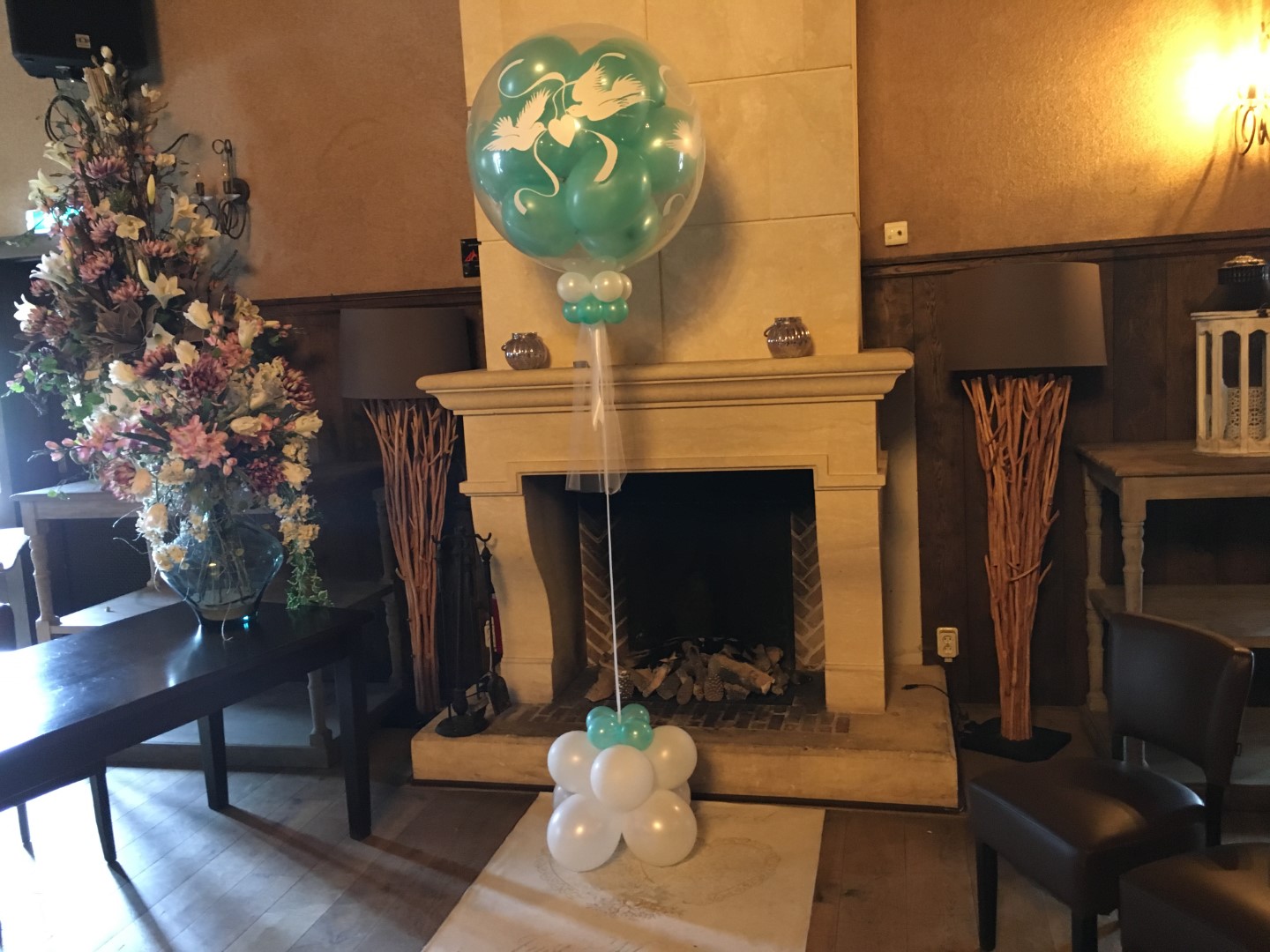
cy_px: 476
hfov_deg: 61.7
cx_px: 635
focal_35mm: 29
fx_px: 1064
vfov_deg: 48.2
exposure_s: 1/17
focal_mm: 4.15
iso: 400
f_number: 2.2
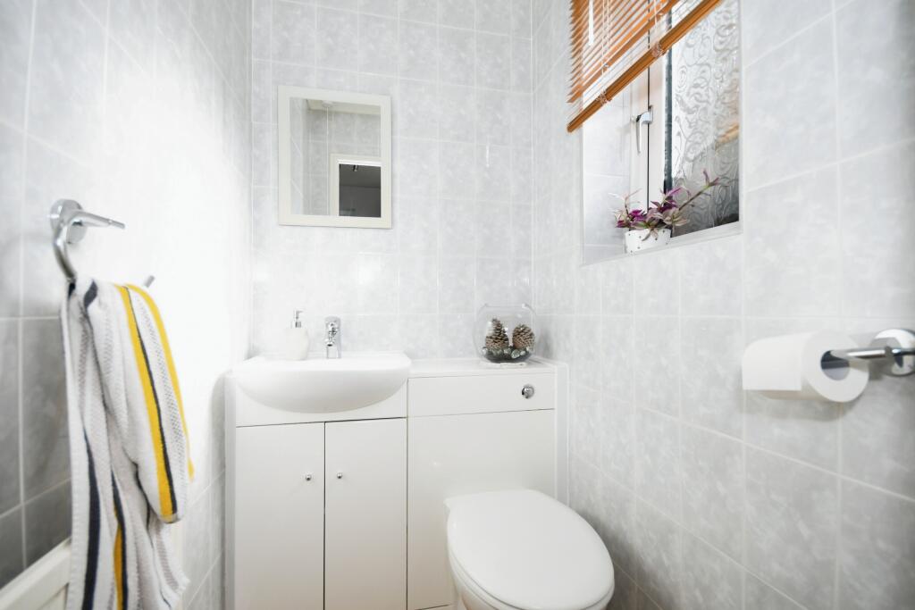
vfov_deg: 77.3
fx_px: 381
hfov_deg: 100.4
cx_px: 458
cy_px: 305
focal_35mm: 15
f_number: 8
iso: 400
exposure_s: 1/250
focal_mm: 10
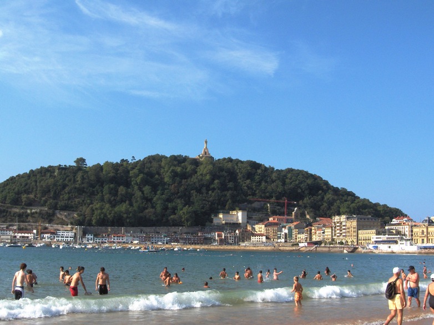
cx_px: 217
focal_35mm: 44
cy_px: 162
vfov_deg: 32.9
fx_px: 551
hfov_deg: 43.0
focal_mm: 9
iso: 100
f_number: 5
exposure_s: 1/909
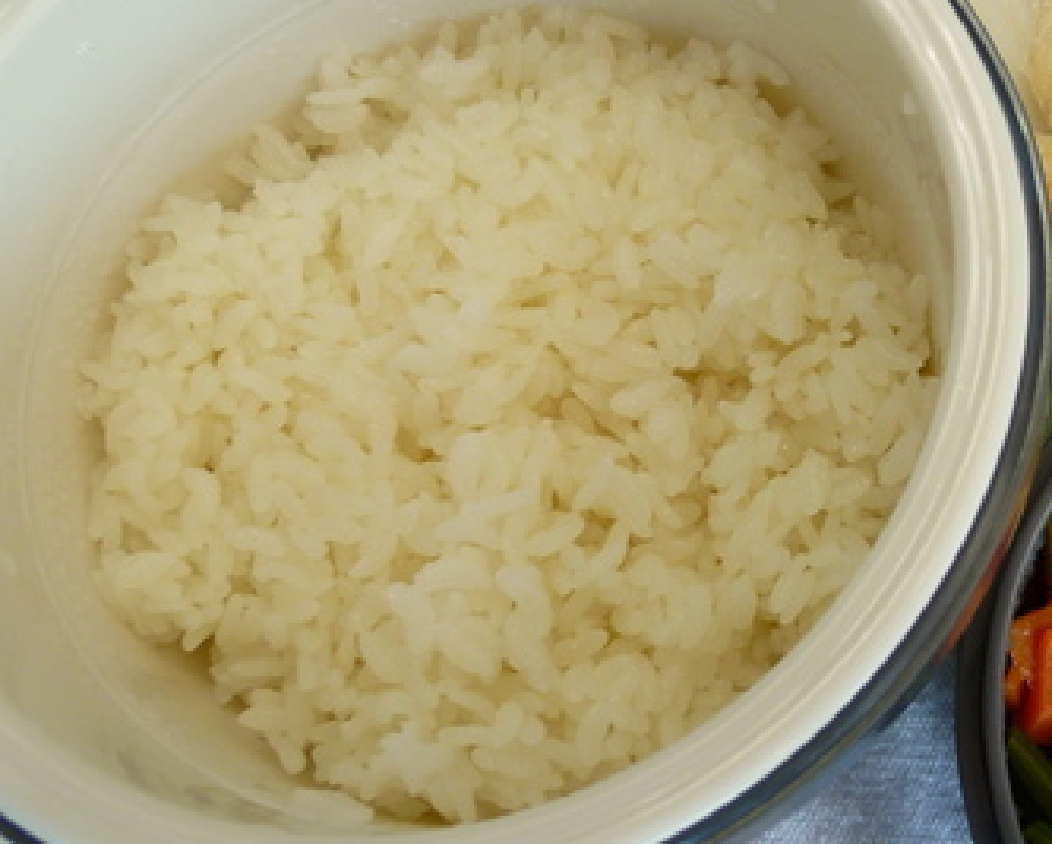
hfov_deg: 38.5
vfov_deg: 33.5
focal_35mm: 45
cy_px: 420
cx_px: 932
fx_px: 1402
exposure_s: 1/80
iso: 80
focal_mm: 4.3
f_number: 2.2
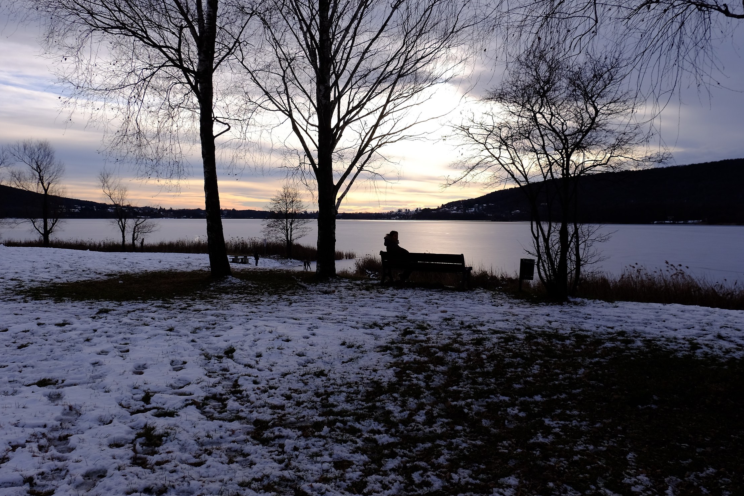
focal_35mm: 29
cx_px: 396
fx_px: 599
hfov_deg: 63.6
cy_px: 232
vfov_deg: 44.9
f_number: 7.1
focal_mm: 18
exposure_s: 1/350
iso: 200
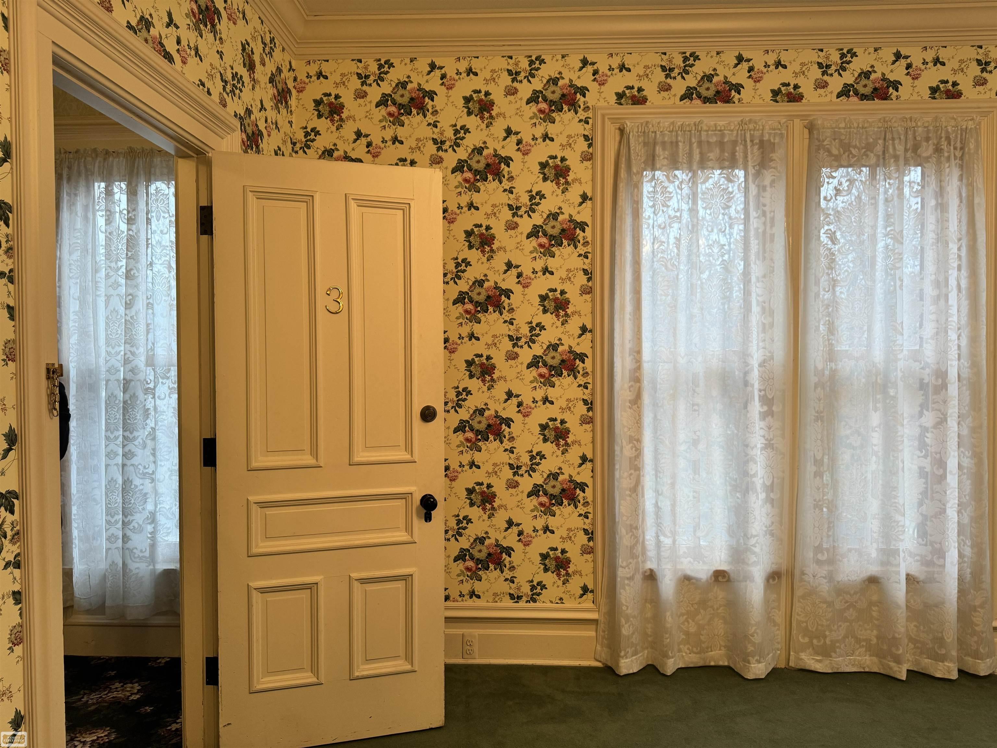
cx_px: 498
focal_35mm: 24
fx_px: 691
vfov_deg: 56.8
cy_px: 374
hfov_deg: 71.6
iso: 125
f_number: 1.78
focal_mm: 6.76
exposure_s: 1/60
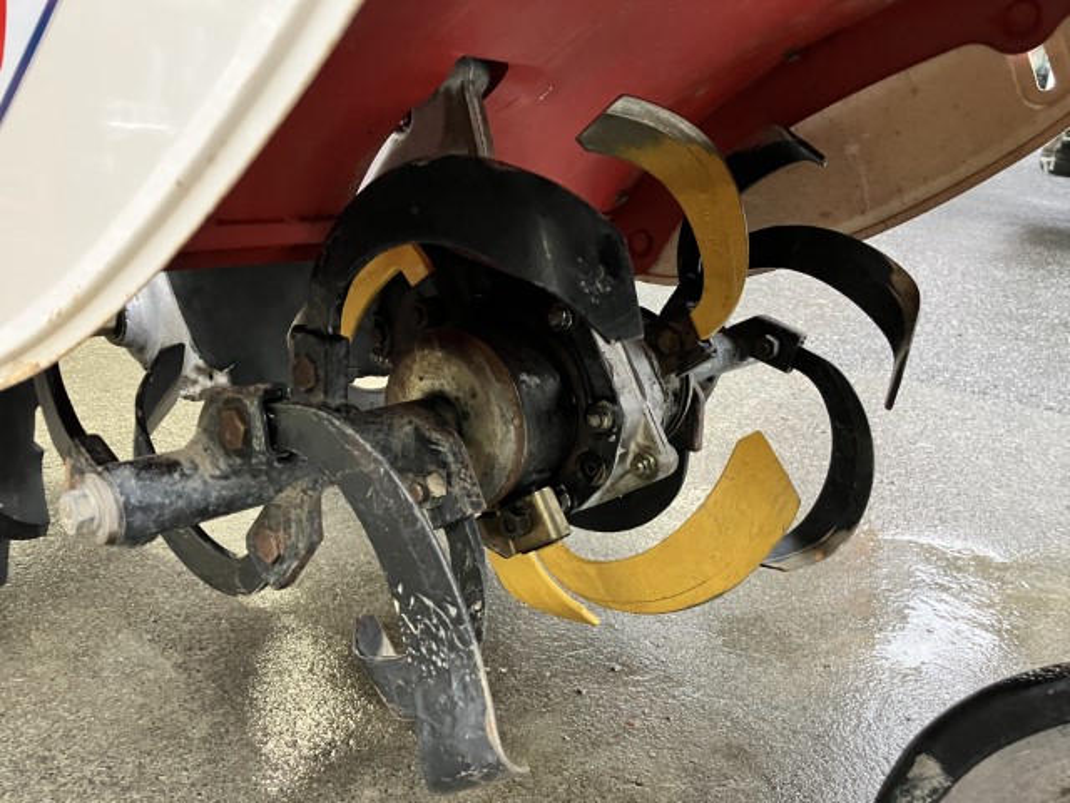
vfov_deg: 49.7
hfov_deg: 63.4
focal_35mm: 28
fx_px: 865
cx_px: 535
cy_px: 402
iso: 400
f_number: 1.8
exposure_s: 1/33
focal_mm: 3.99
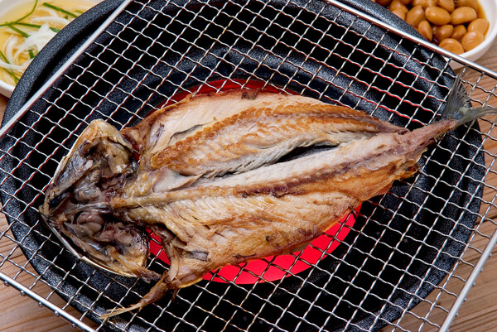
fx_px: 1147
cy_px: 166
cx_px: 248
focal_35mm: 83
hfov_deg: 24.5
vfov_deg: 16.5
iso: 100
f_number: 13
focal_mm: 55
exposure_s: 1/1.25
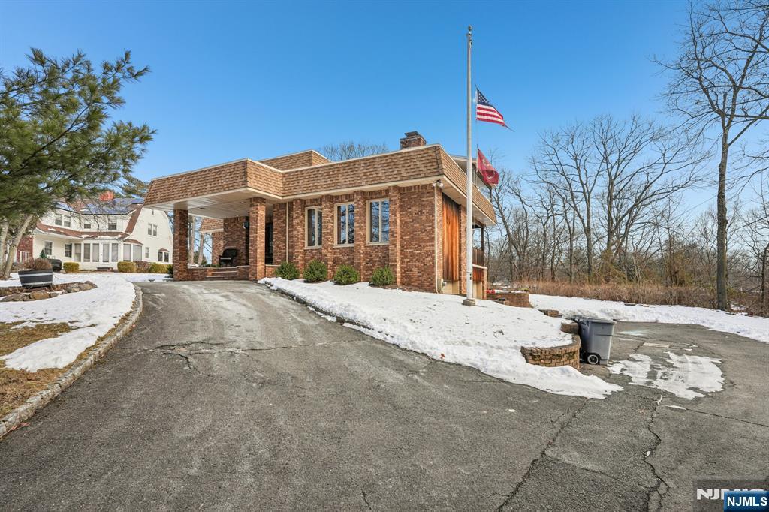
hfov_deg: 91.6
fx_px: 374
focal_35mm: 18
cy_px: 256
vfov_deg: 68.8
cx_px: 384
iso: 100
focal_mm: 17.5
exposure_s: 1/125
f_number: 8
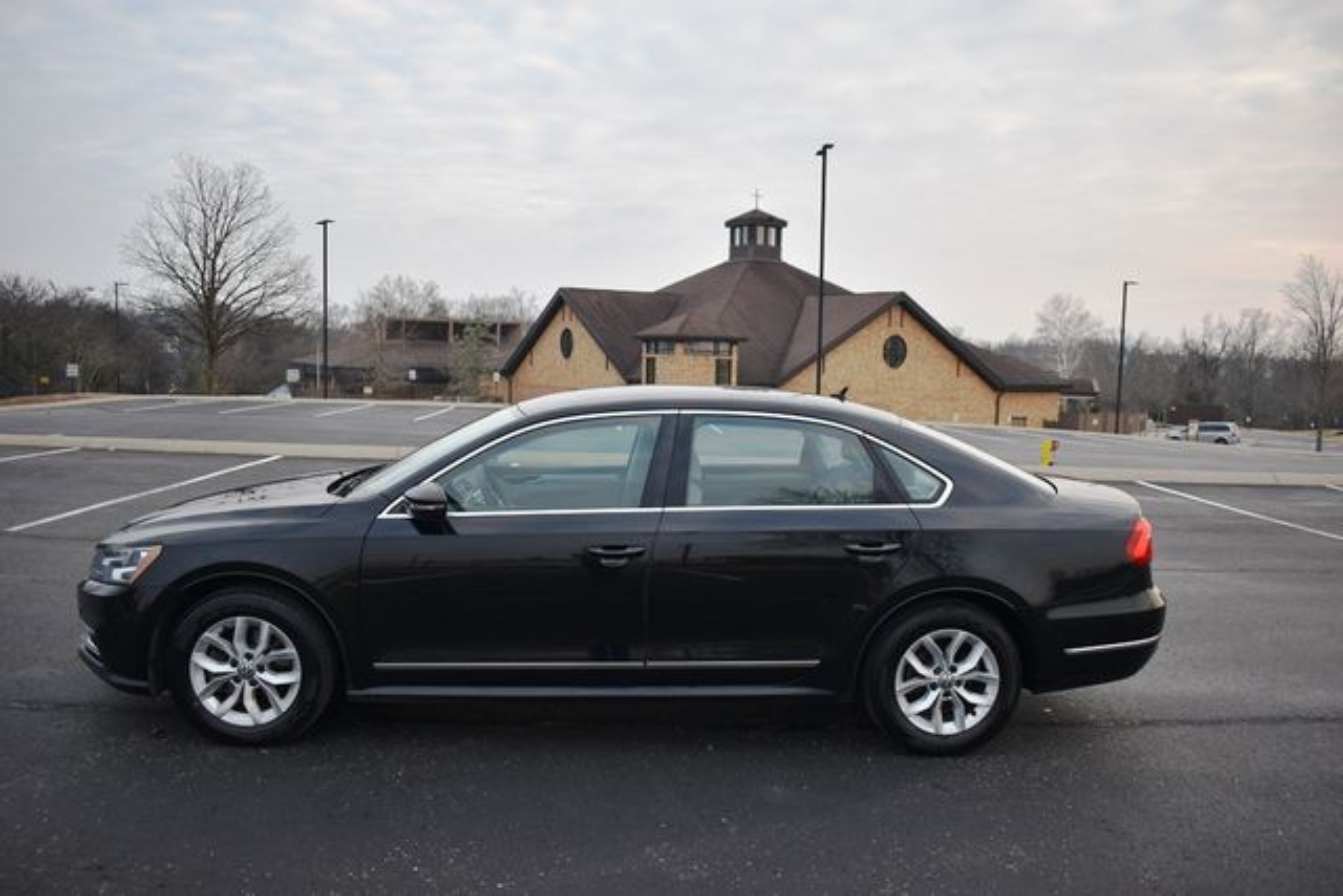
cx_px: 672
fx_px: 1007
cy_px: 448
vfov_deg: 48.0
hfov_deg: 67.4
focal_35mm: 27
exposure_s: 1/250
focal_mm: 18
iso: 400
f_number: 3.5
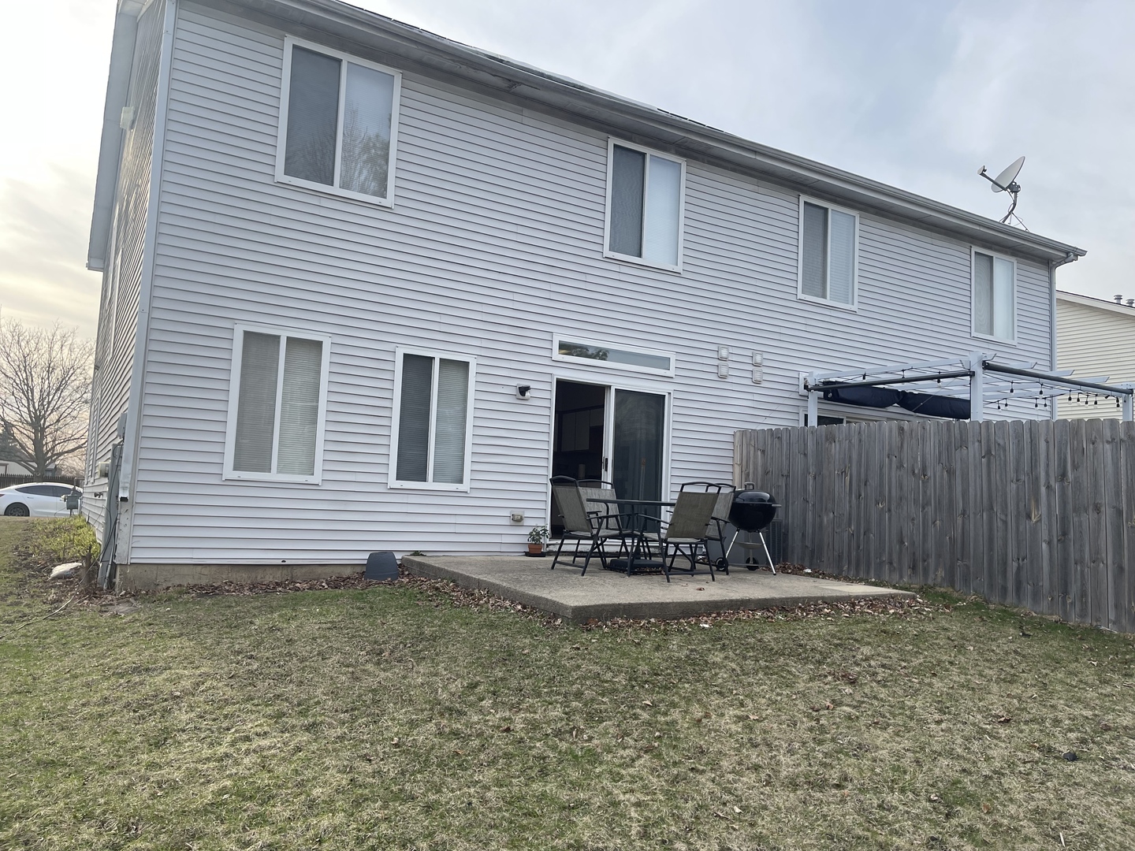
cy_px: 426
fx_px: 820
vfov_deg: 54.9
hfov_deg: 69.4
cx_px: 568
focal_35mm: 25
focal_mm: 5.1
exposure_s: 1/887
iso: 32
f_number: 1.6
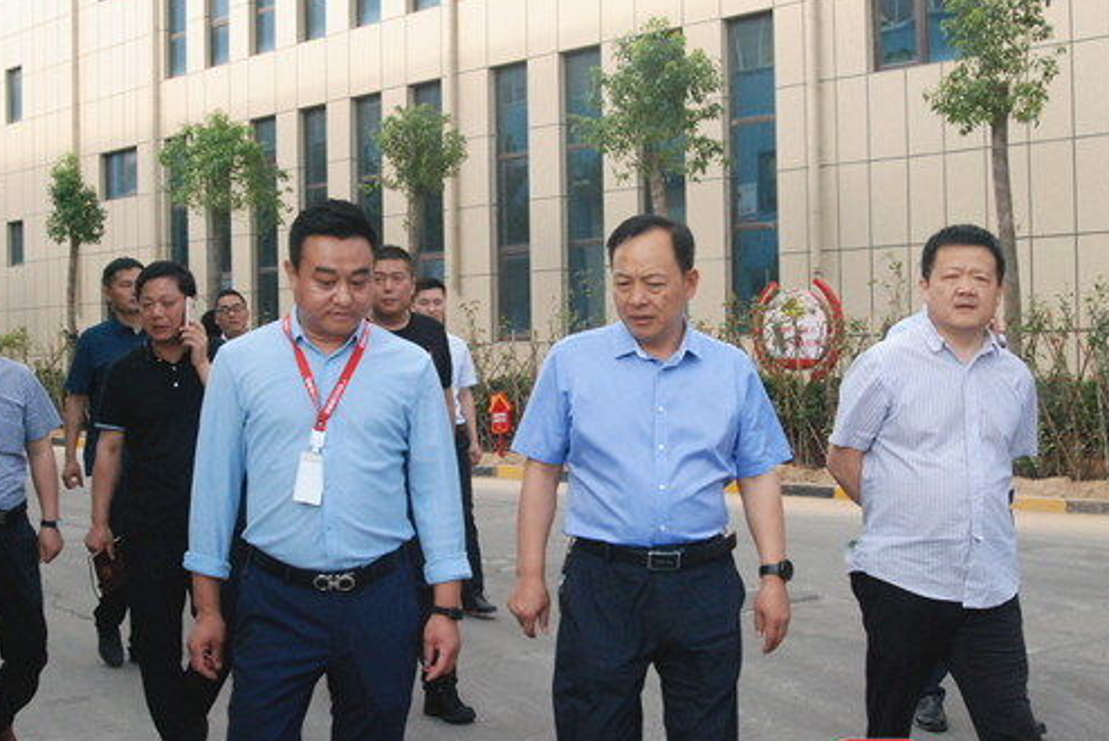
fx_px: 1572
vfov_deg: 26.5
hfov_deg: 38.9
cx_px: 534
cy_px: 390
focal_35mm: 51
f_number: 10
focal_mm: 28
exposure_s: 1/400
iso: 1000
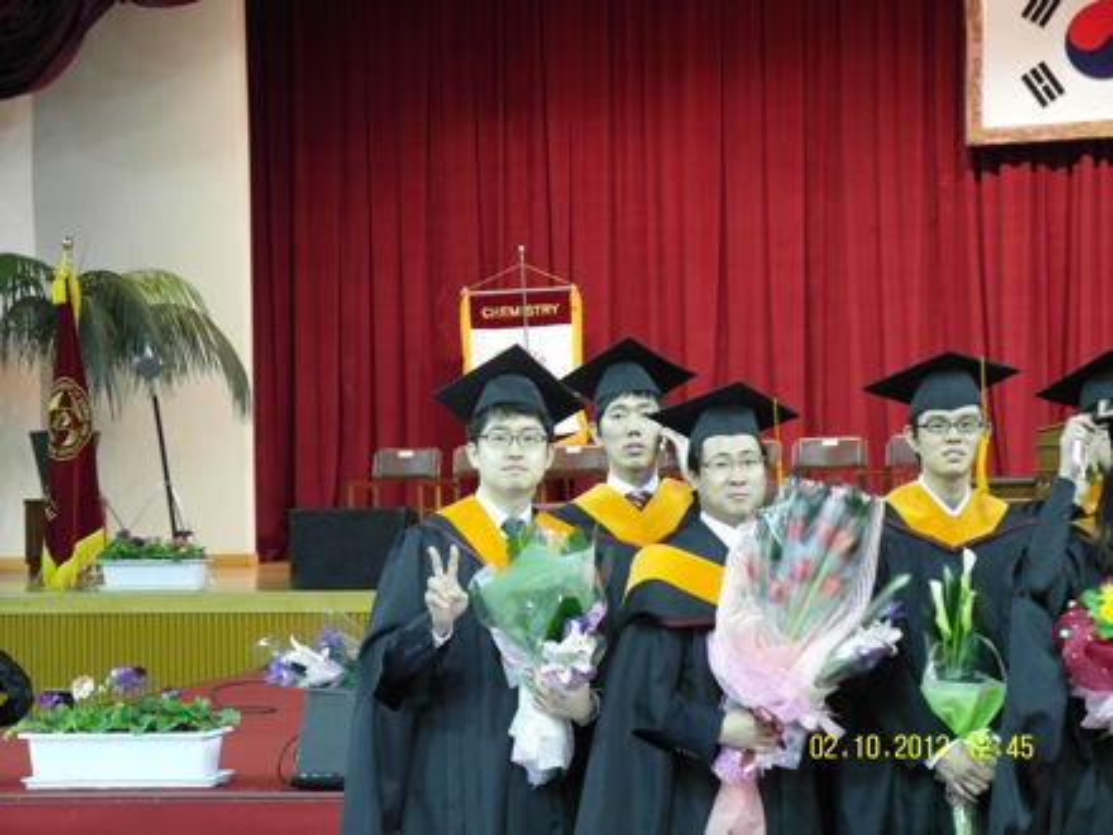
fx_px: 2315
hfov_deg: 27.0
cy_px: 418
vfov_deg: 20.4
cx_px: 556
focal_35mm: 72
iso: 320
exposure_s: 1/30
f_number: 2.4
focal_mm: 15.6
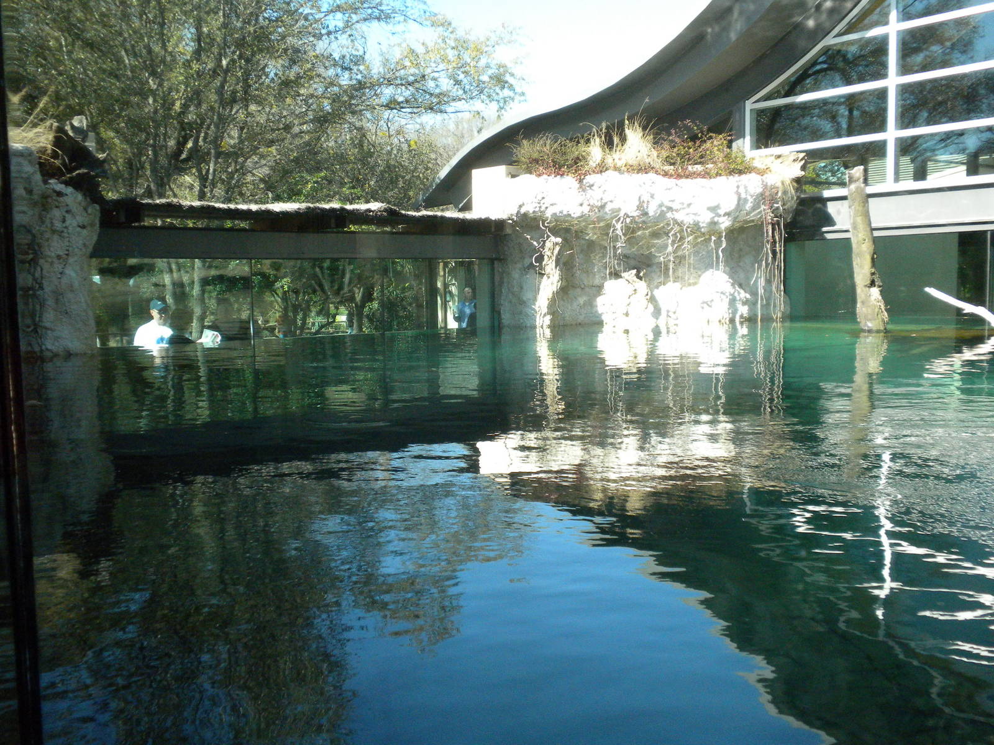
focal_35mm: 37
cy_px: 372
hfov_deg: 50.1
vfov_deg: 38.7
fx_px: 1062
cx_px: 497
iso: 356
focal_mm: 6.6
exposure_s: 1/585
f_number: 3.5
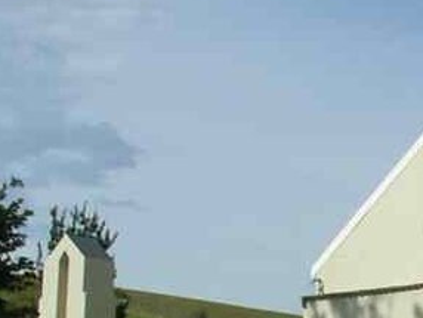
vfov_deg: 9.4
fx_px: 1896
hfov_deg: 12.4
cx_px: 507
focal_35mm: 155
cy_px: 407
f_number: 6.9
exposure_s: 1/250
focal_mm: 5.7
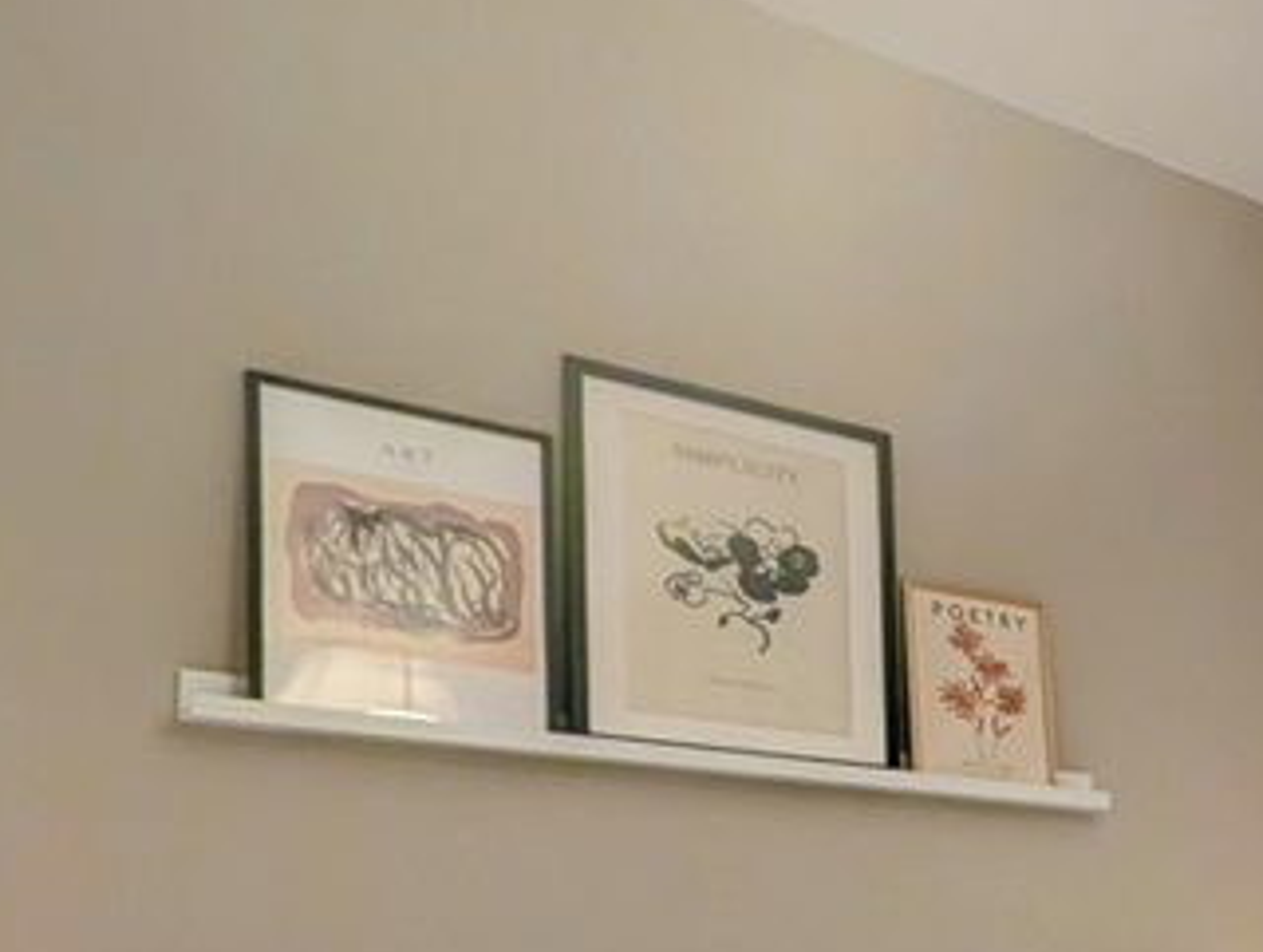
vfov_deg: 29.7
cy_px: 993
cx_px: 1752
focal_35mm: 45
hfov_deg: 30.2
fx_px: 1644
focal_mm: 2.02
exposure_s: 1/33.3
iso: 66
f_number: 1.7
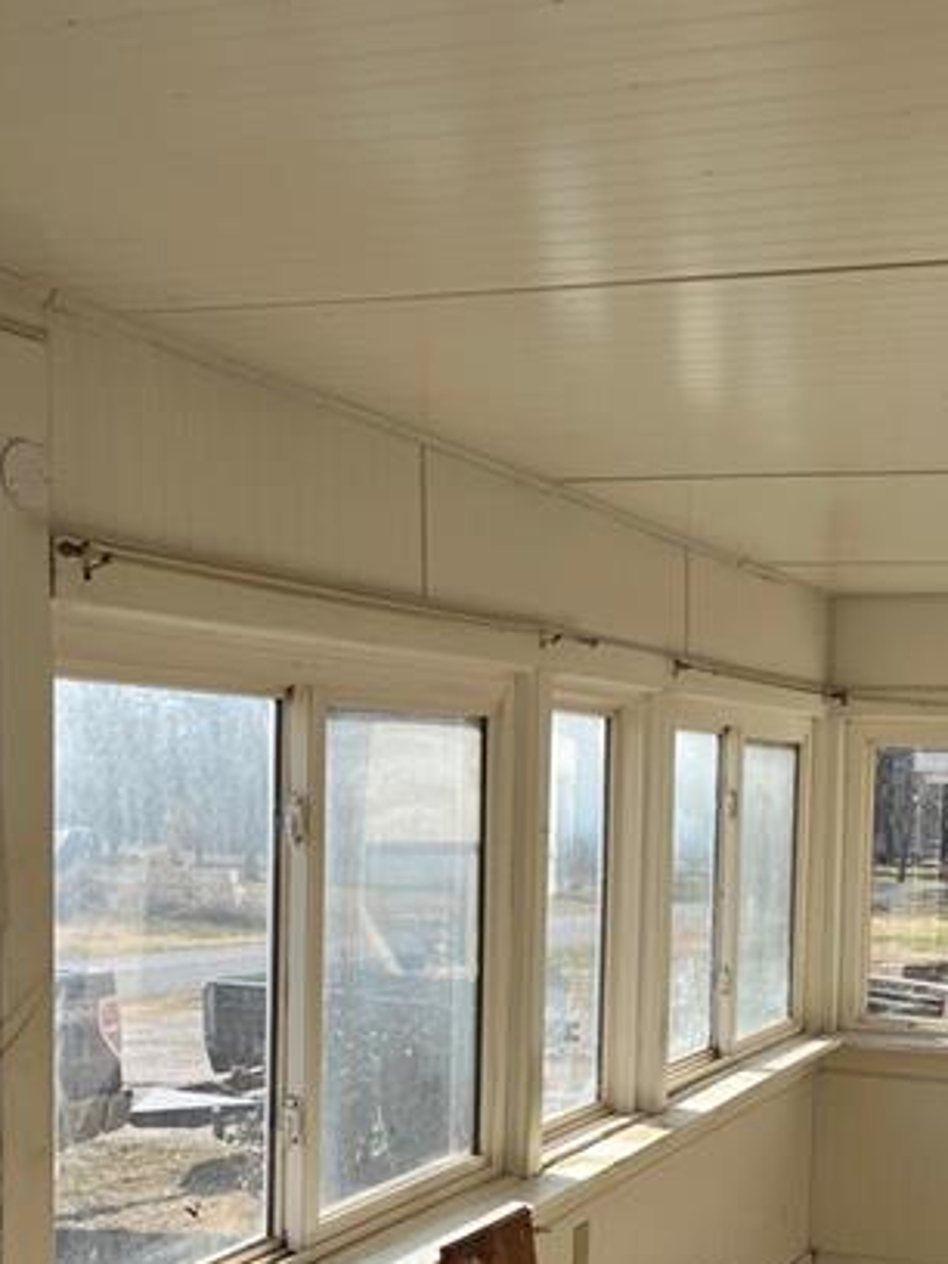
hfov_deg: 28.8
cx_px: 812
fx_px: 1789
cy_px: 933
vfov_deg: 38.0
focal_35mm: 49
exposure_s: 1/2024
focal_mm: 5.1
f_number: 1.6
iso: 50
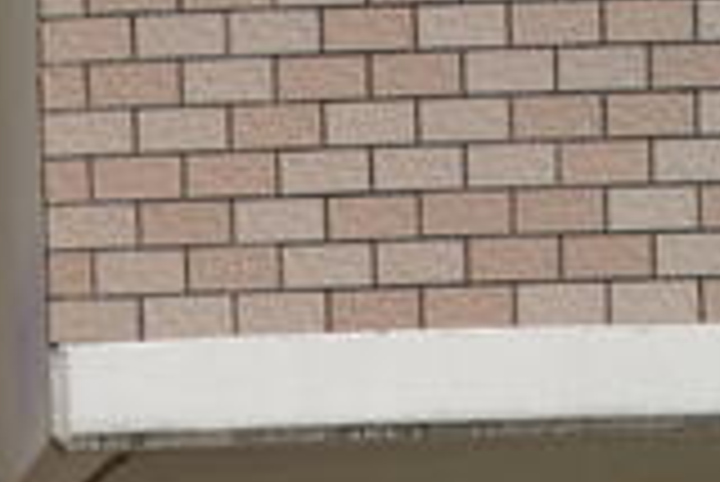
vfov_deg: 12.6
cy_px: 815
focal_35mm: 101
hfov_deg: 18.8
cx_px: -198
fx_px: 2022
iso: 100
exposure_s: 1/60
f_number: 8
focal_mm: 18
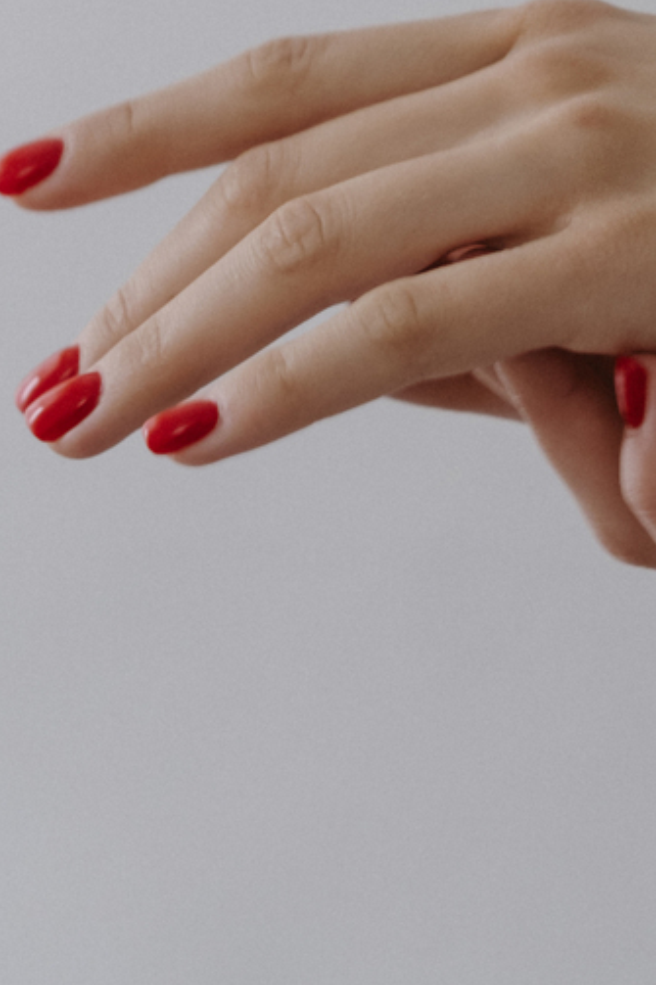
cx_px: 936
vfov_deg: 12.7
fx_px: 4431
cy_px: 351
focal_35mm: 162
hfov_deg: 8.3
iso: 640
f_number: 4
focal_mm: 35
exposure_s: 1/100
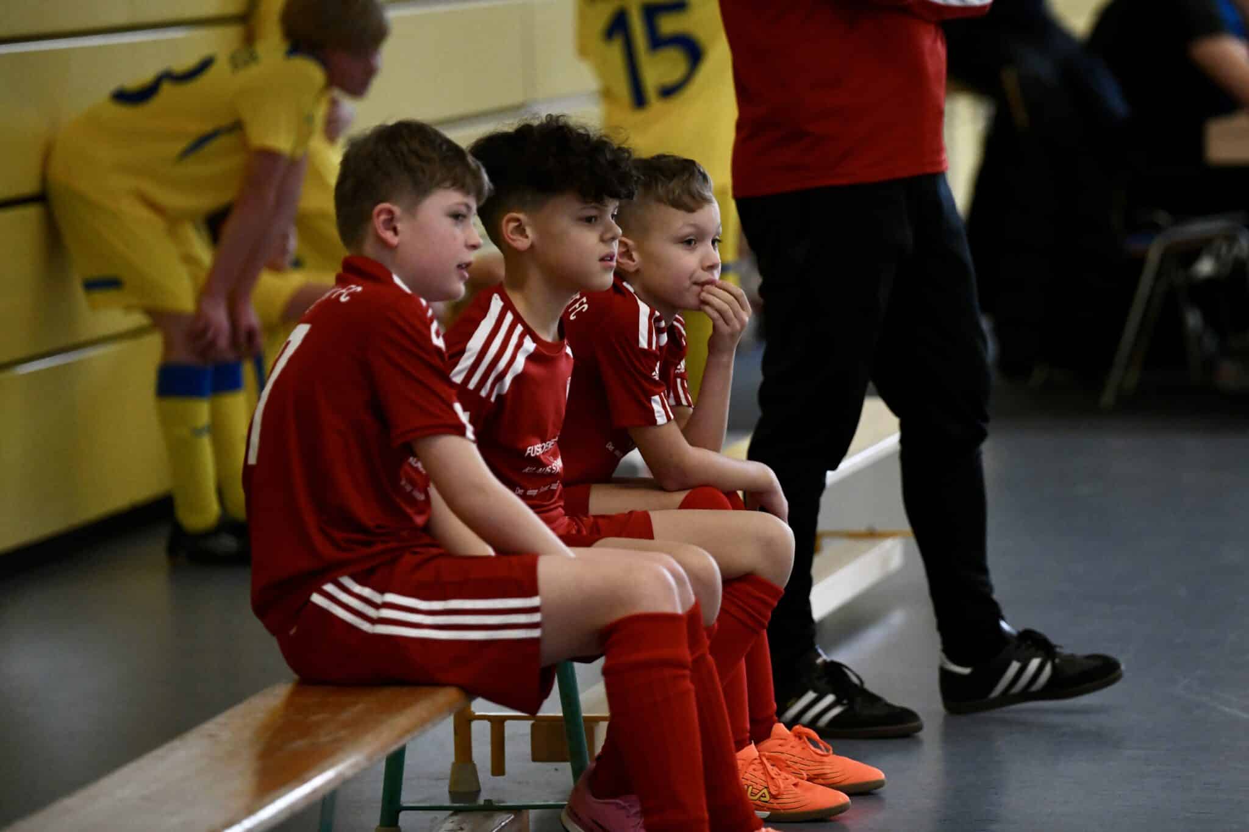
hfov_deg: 12.5
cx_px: 624
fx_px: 5724
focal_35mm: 165
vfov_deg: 8.3
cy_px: 416
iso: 5000
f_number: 2.8
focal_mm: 165
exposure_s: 1/1250
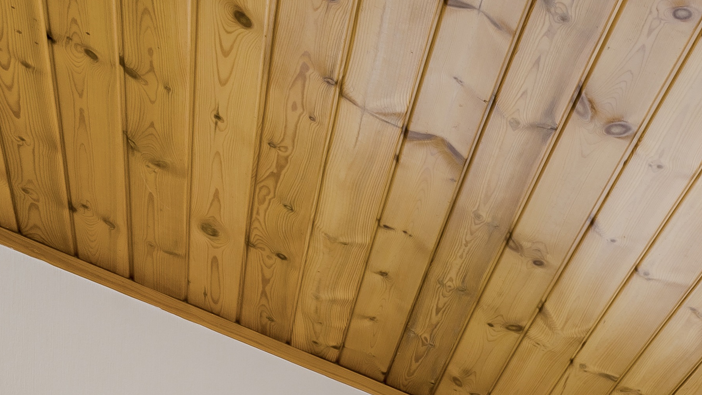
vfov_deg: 12.3
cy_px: 960
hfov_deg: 23.8
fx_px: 1433
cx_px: 945
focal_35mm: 77
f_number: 11
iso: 100
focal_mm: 16
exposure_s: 1/30
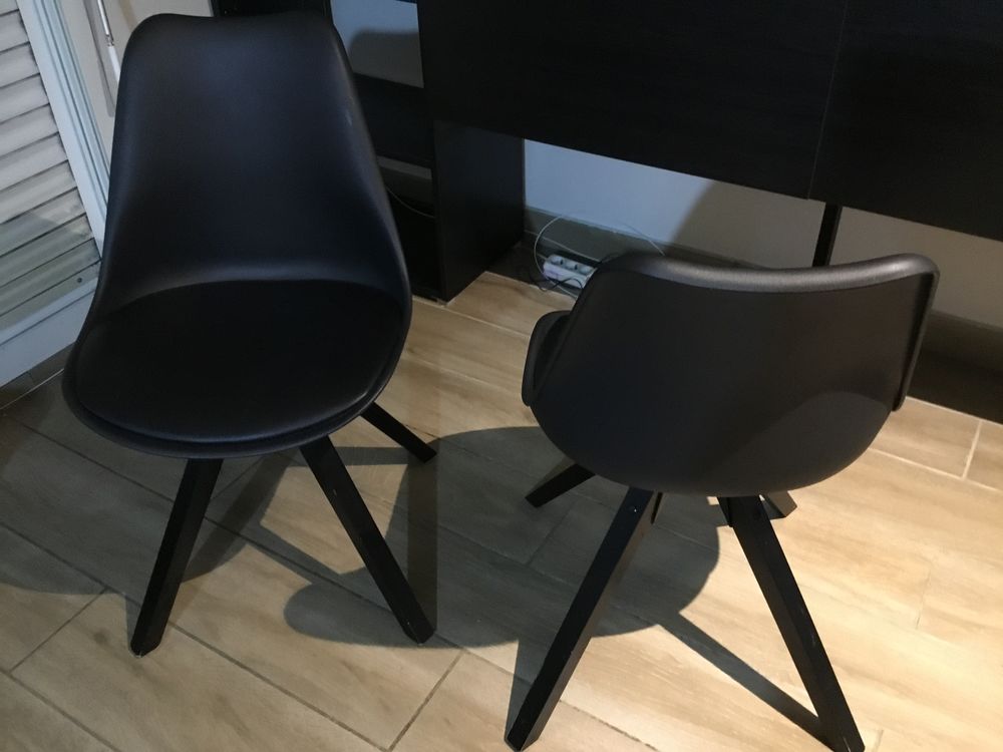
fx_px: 898
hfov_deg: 58.4
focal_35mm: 31
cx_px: 502
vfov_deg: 45.4
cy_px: 376
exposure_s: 1/17
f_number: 2.4
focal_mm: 3.3
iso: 500
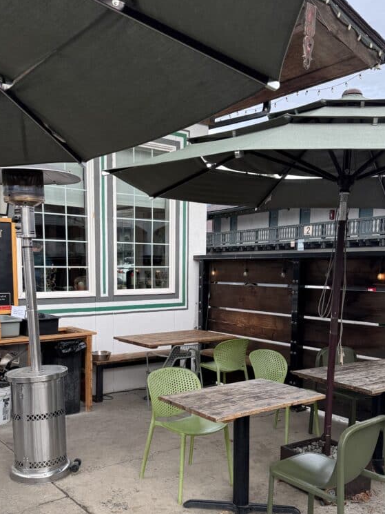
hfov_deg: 42.9
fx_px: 489
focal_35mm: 33
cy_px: 317
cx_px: 200
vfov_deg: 54.8
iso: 80
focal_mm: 6.76
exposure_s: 1/364
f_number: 1.78
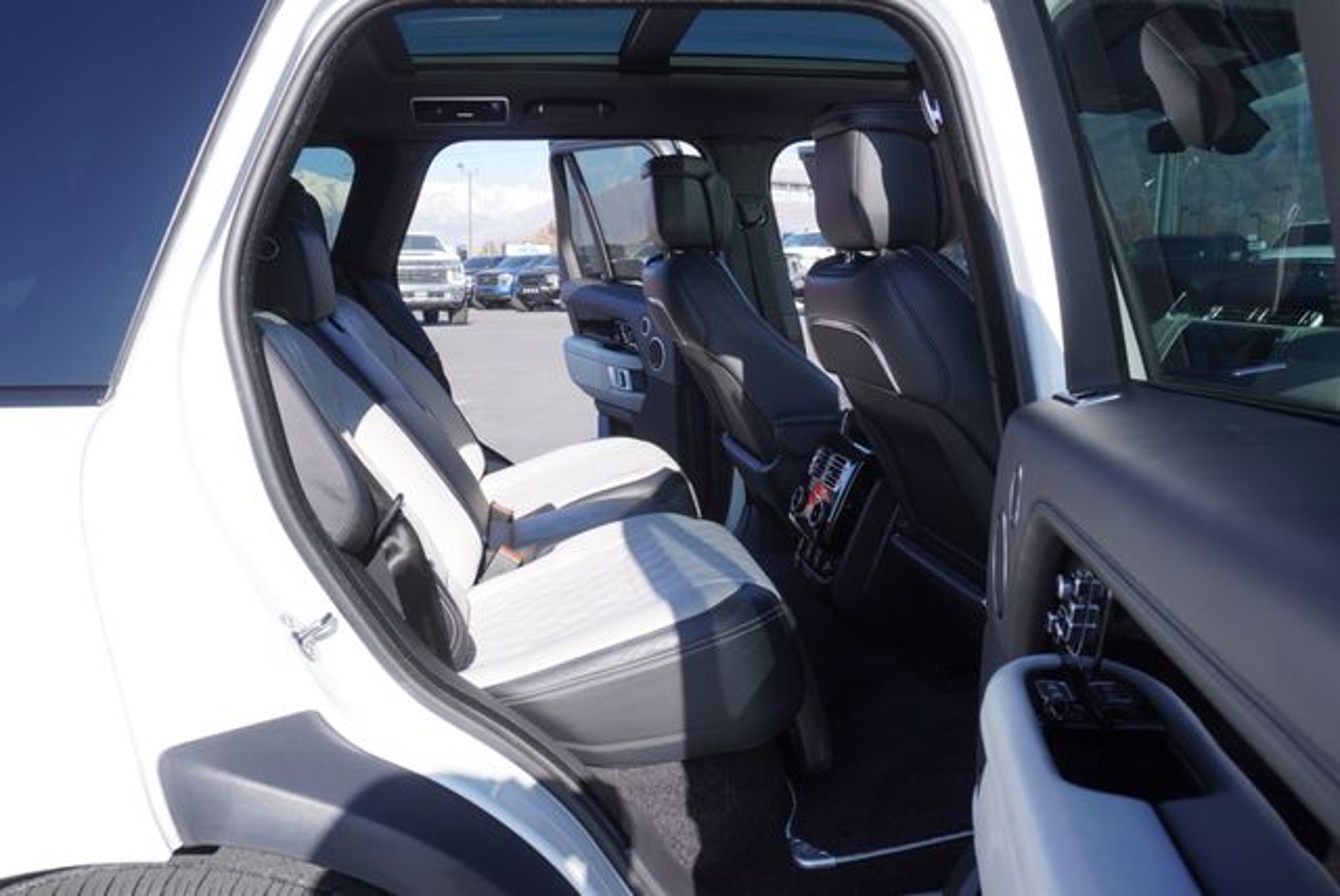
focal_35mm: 27
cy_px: 448
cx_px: 670
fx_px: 1006
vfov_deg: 48.0
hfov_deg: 67.3
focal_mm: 18
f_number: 6.3
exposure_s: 1/160
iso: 100
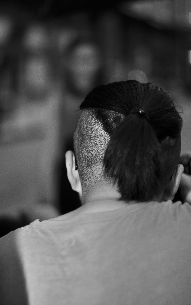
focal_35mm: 77
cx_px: 100
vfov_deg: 26.8
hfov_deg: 16.9
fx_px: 641
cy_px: 153
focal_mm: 50
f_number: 1.4
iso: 200
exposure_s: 1/250
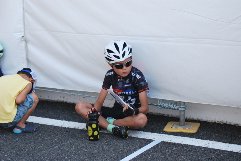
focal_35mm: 105
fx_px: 704
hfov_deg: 19.4
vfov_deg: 13.1
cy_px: 80
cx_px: 120
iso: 200
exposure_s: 1/320
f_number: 4.5
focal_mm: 70
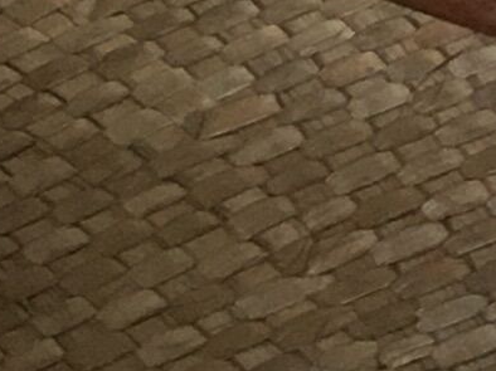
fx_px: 4253
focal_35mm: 297
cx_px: 1805
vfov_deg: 5.0
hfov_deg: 5.9
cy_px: -50
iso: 125
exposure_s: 1/33
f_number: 2.2
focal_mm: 4.15
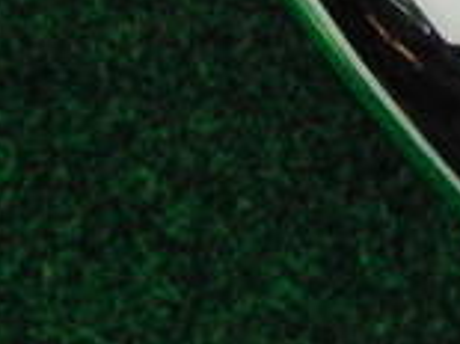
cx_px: 878
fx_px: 2032
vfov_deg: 9.4
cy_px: -151
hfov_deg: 11.7
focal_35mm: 153
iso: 3200
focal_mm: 6.42
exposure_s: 1/800
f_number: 3.6
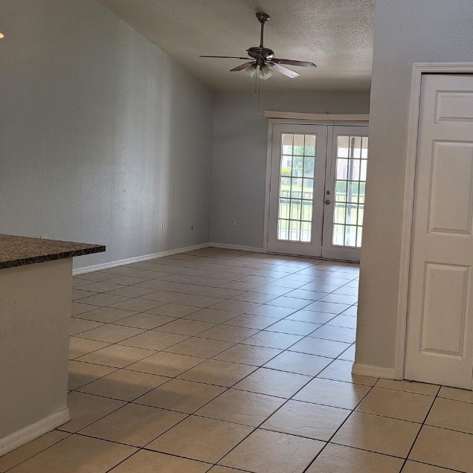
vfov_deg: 44.9
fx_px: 572
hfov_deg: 43.5
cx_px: 356
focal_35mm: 37
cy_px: 210
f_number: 1.8
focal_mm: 5.4
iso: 125
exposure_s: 1/120
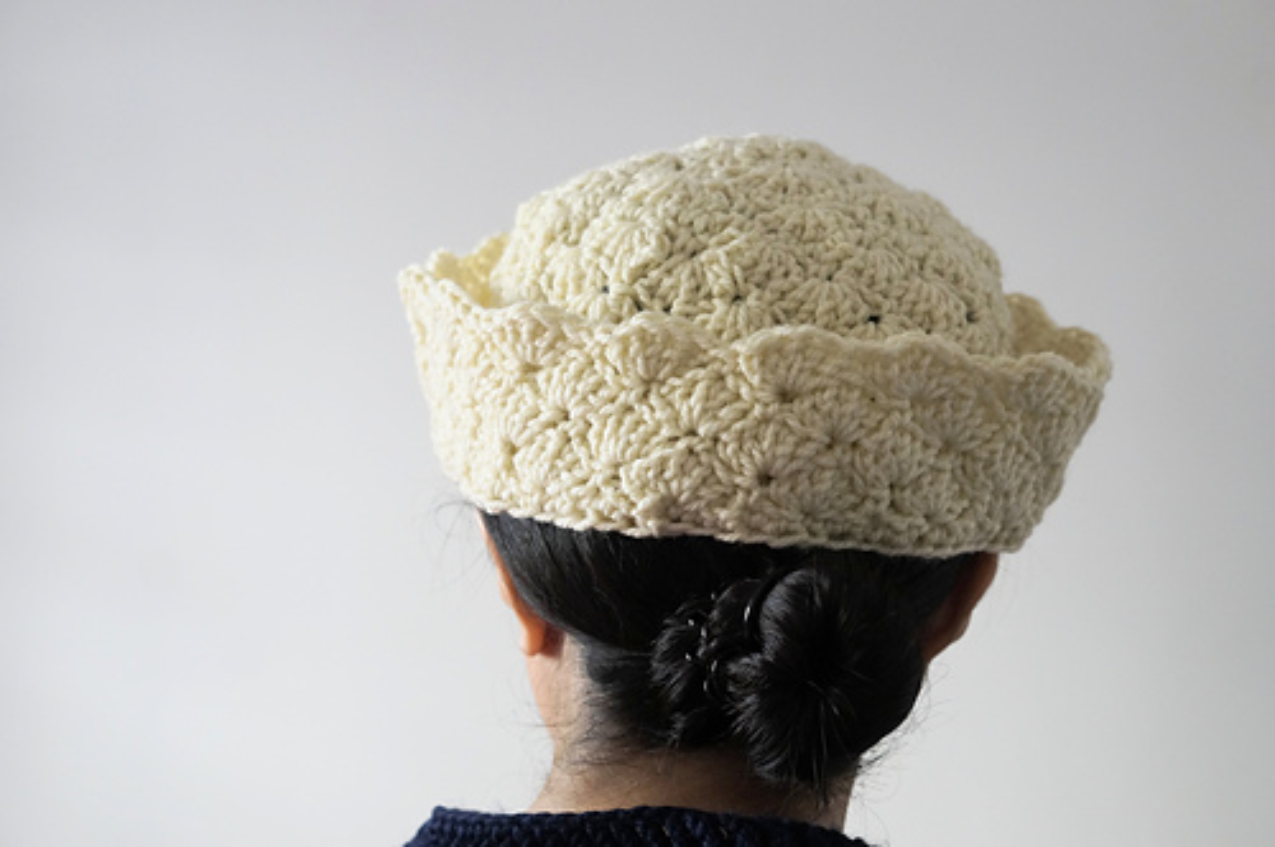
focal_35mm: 75
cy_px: 424
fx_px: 2653
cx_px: 638
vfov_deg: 18.1
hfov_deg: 27.0
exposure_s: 1/160
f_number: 4
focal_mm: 50
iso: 1000
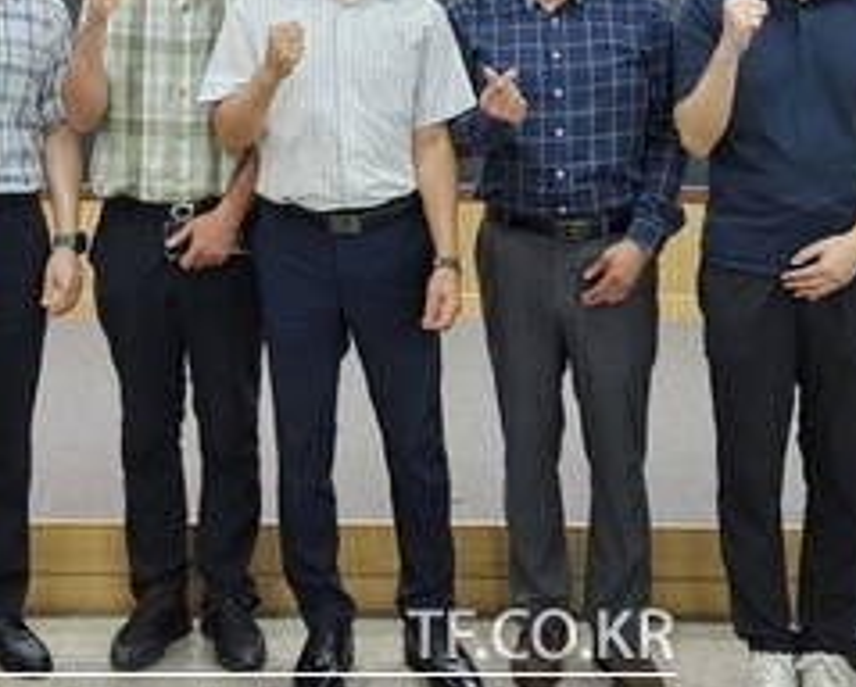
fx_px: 1523
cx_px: 279
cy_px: 21
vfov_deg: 24.4
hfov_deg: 31.1
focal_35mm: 60
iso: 250
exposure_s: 1/120
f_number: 1.8
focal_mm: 5.4
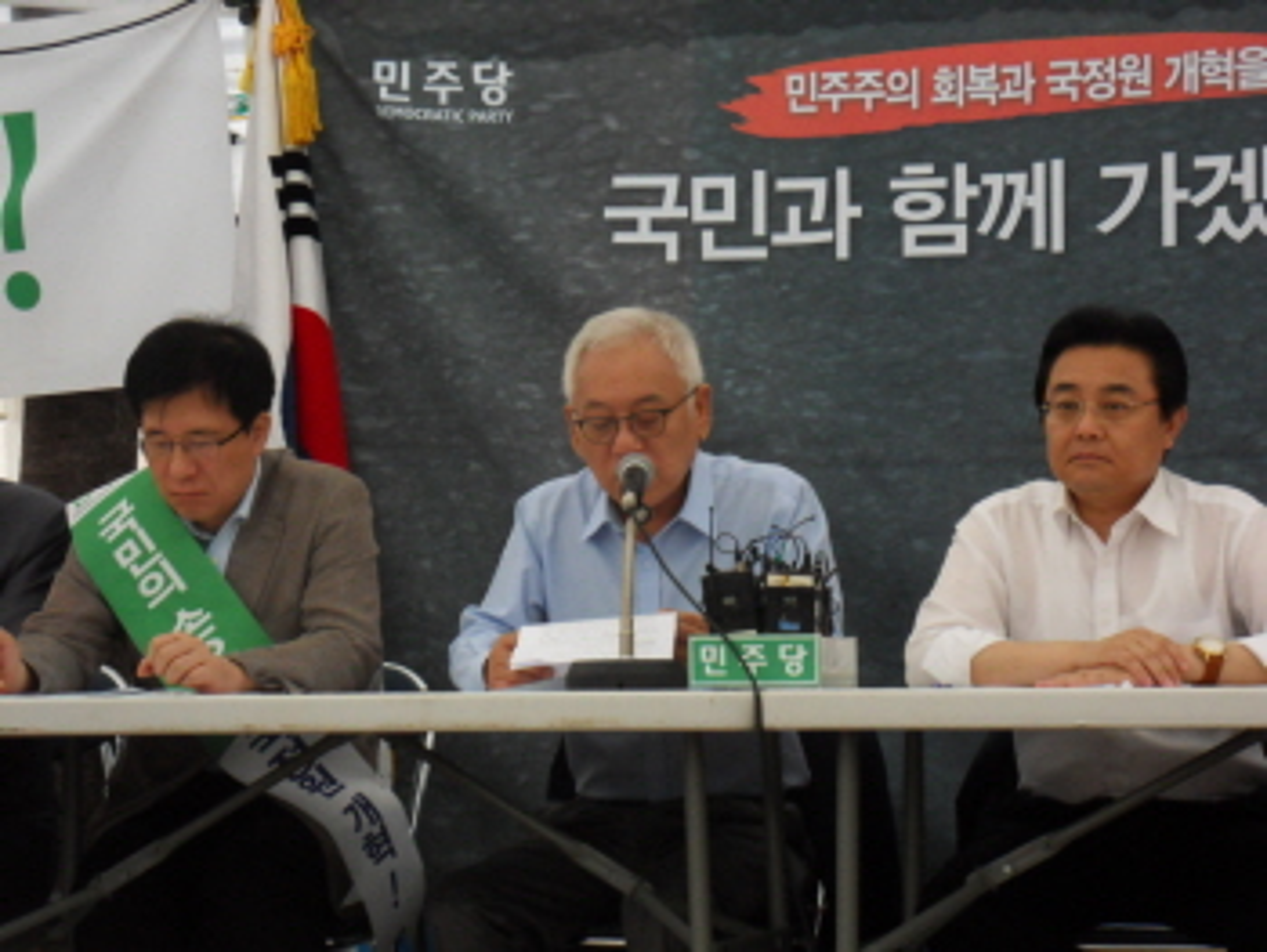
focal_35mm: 110
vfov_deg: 13.5
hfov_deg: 17.9
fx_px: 4029
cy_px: 476
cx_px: 634
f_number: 5.6
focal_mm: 19.3
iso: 400
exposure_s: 1/60
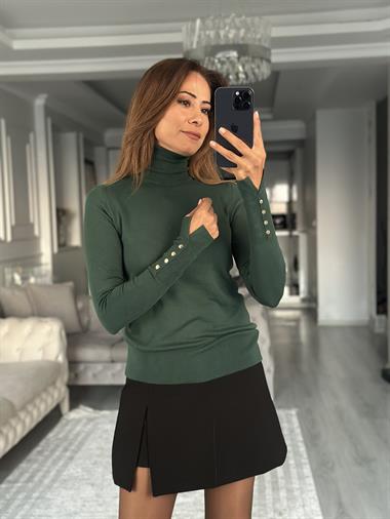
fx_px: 720
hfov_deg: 30.3
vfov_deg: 39.6
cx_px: 195
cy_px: 260
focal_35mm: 48
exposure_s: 1/40
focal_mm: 6.86
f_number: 1.78
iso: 400
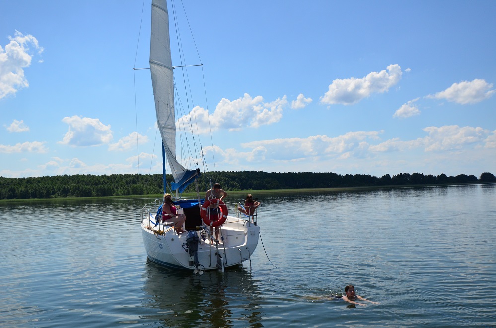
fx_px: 454
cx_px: 248
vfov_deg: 39.8
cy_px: 164
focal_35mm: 33
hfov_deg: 57.3
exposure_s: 1/8000
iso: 720
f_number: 5
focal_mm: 22
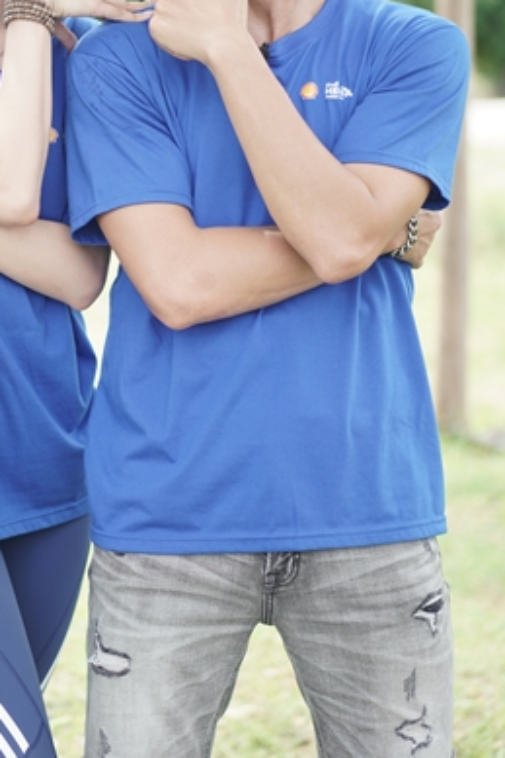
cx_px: 114
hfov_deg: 13.8
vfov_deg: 20.5
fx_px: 2085
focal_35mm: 99
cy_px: 216
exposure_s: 1/500
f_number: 1.8
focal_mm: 55
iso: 100
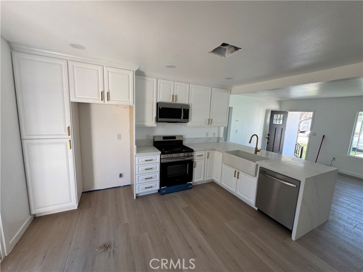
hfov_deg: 102.1
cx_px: 182
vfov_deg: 85.7
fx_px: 147
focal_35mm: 14
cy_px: 136
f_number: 2.2
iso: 50
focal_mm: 2.22
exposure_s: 1/99
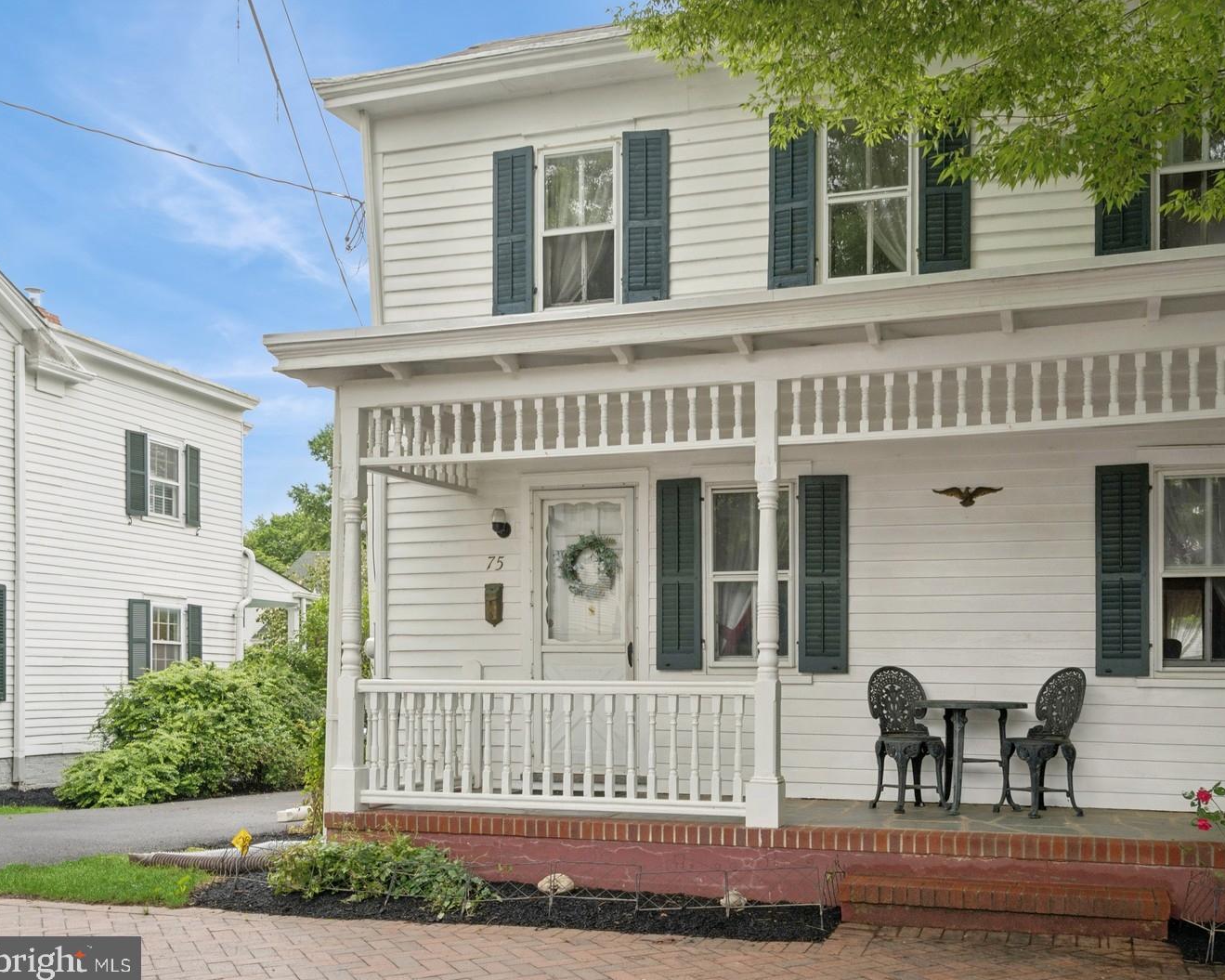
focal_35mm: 33
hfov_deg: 53.9
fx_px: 1196
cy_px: 494
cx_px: 723
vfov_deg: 44.5
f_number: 11
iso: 200
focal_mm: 29
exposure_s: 1/80
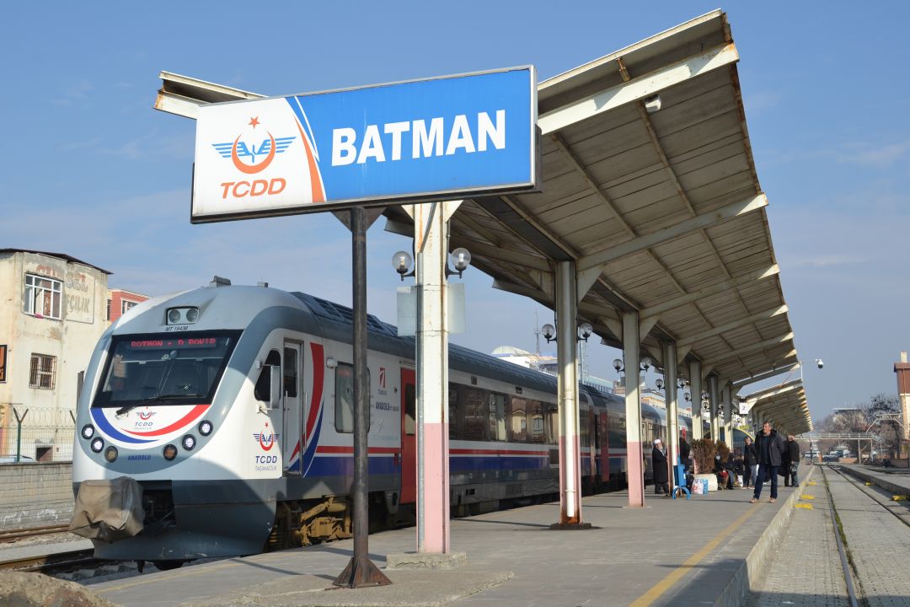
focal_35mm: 46
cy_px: 304
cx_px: 455
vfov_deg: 28.9
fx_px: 1175
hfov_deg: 42.3
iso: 100
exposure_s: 1/200
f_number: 7.1
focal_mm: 31
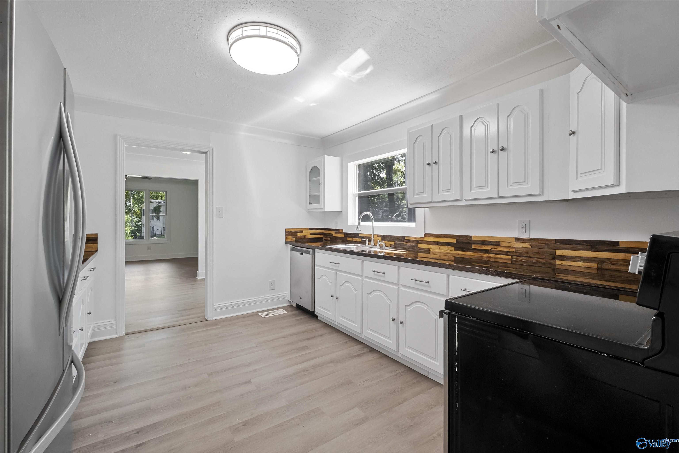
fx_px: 283
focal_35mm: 15
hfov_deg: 100.4
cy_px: 226
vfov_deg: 77.3
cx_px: 340
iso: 1250
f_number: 8
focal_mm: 10
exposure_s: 1/30
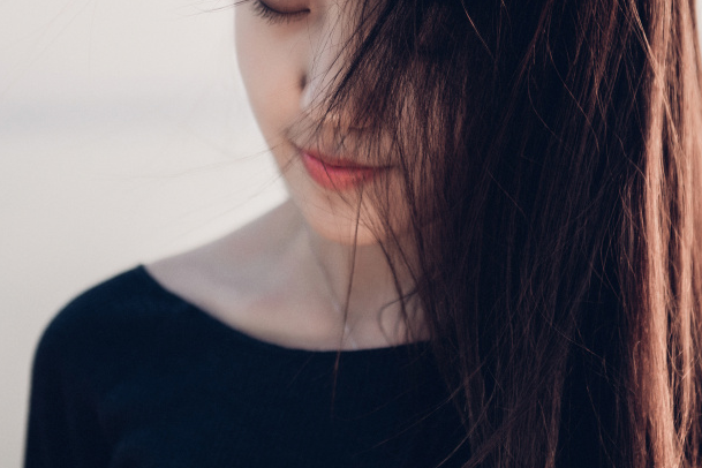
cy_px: 71
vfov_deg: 9.9
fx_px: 2691
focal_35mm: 138
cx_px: 371
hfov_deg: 14.9
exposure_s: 1/640
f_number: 2.8
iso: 100
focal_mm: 70
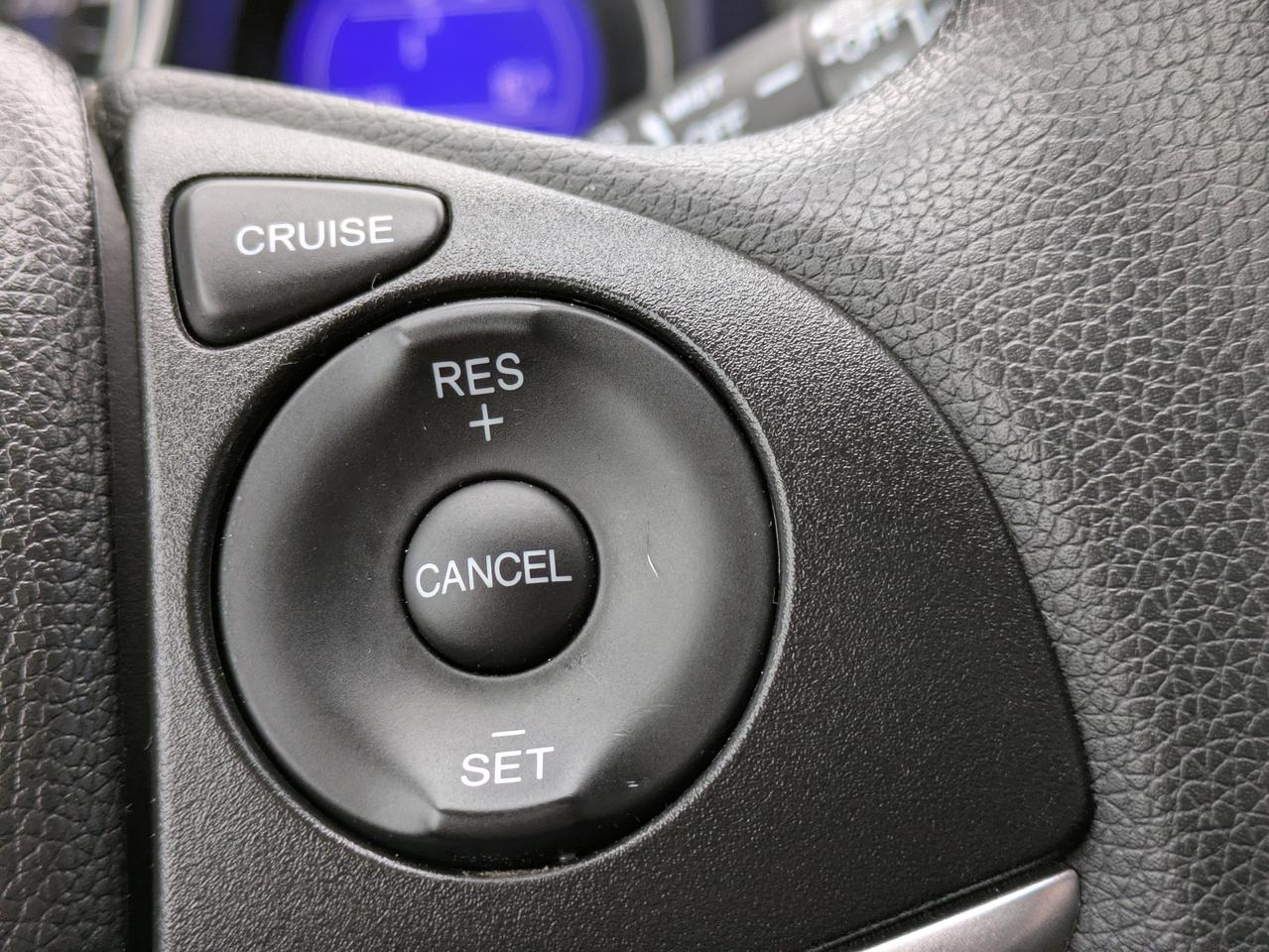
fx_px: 1870
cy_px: 476
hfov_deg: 37.5
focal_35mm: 51
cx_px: 634
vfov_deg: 28.6
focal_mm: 5.43
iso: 200
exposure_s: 1/120
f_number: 1.89
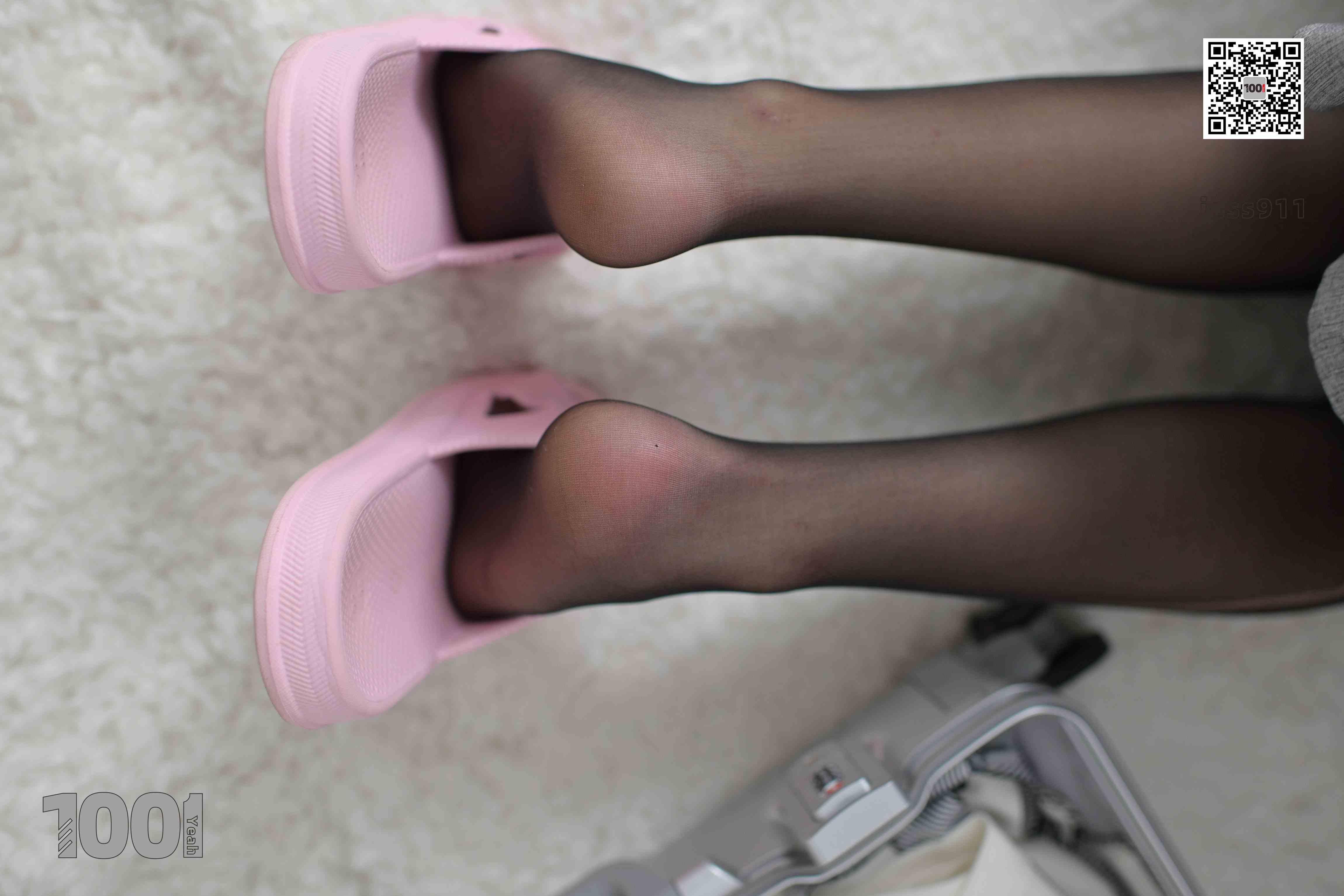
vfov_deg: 37.9
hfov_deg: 54.4
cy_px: 448
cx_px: 672
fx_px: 1307
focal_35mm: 35
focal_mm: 35
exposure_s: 1/200
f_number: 2.8
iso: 500
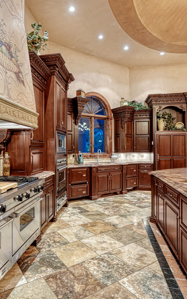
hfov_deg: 54.5
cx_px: 72
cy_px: 150
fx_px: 179
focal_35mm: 22
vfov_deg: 79.6
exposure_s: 1/50
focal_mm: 14
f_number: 7.1
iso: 800
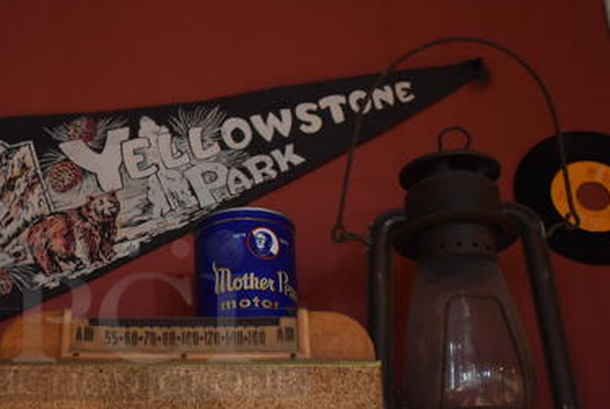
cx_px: 130
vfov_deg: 16.4
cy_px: 314
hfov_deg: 24.1
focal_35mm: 83
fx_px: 1408
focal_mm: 34
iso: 3200
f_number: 4.5
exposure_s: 1/20
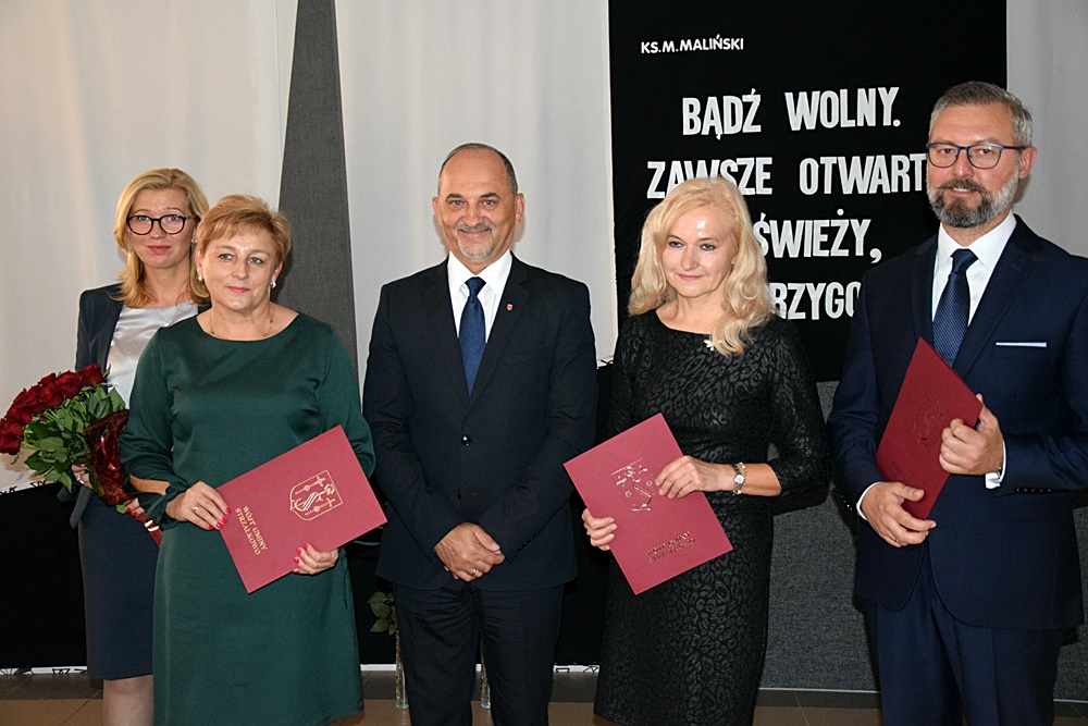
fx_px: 1360
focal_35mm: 45
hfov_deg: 43.6
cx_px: 544
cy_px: 363
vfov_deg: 29.9
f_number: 4.2
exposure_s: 1/60
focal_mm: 30
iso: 3200
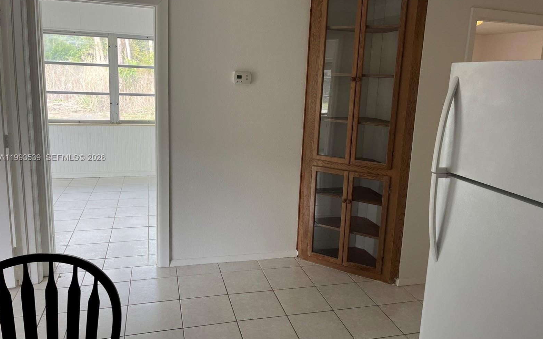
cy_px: 158
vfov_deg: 44.5
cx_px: 274
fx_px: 414
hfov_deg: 66.5
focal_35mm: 28
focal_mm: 5.1
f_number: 1.6
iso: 64
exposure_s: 1/120
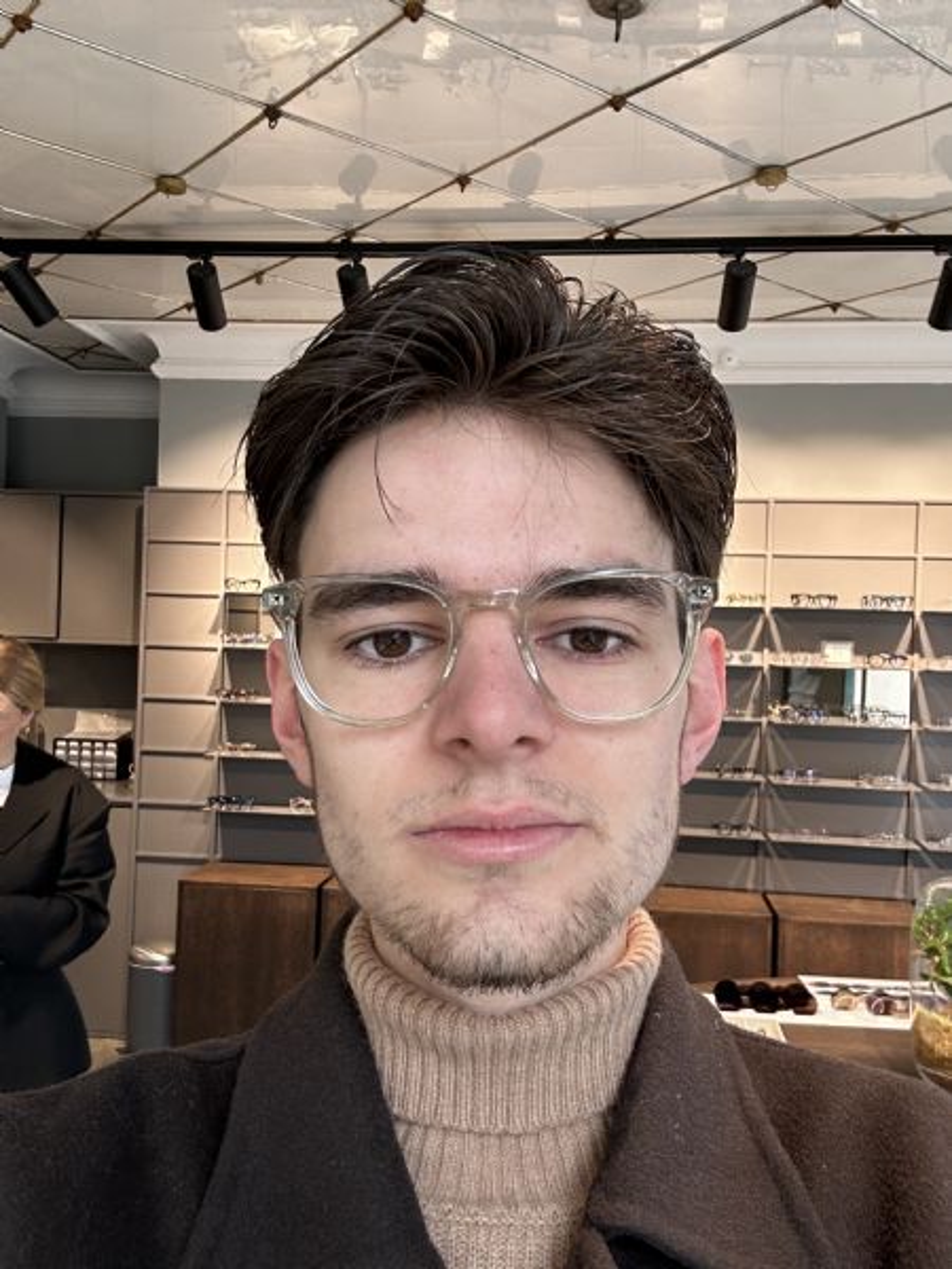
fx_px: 1100
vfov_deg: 60.0
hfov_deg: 46.8
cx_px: 476
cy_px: 634
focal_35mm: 30
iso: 50
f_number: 1.9
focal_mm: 2.69
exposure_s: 1/50
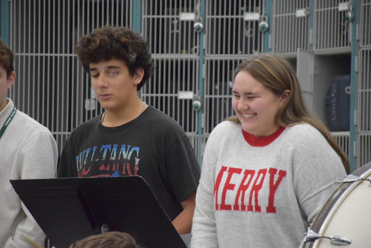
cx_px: 186
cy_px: 124
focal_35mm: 210
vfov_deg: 6.5
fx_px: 2164
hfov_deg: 9.8
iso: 5600
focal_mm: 140
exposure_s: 1/125
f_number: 5.6
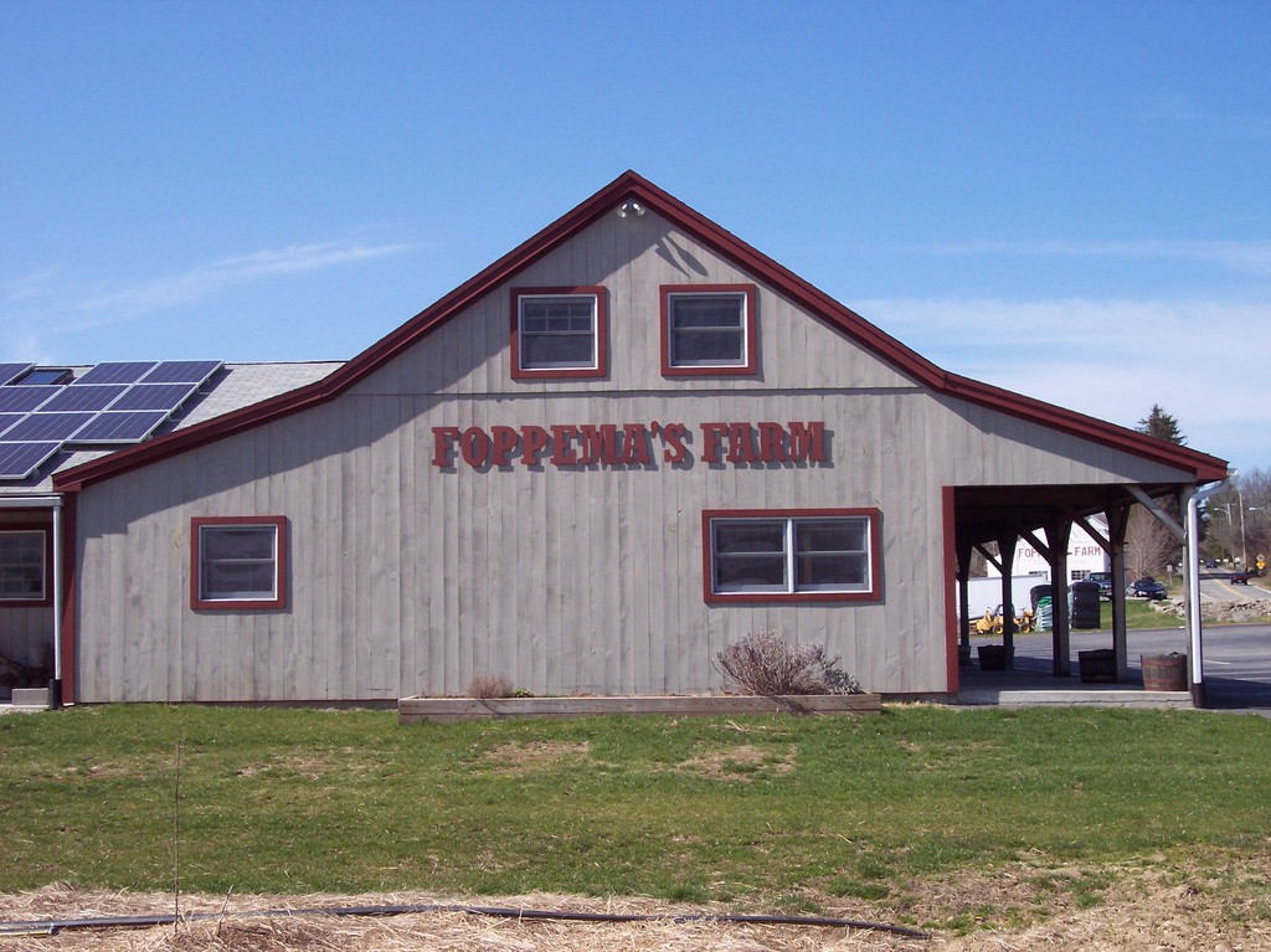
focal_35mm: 51
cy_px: 476
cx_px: 636
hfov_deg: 37.5
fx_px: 1872
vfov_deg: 28.5
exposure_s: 1/700
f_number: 5.6
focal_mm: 10.7
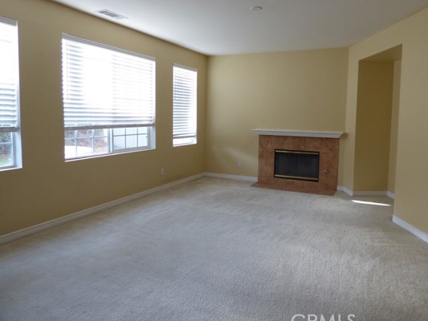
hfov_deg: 71.2
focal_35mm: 24
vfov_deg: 56.7
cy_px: 140
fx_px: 297
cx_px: 244
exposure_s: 1/60
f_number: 2.8
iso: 125
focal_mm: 3.58
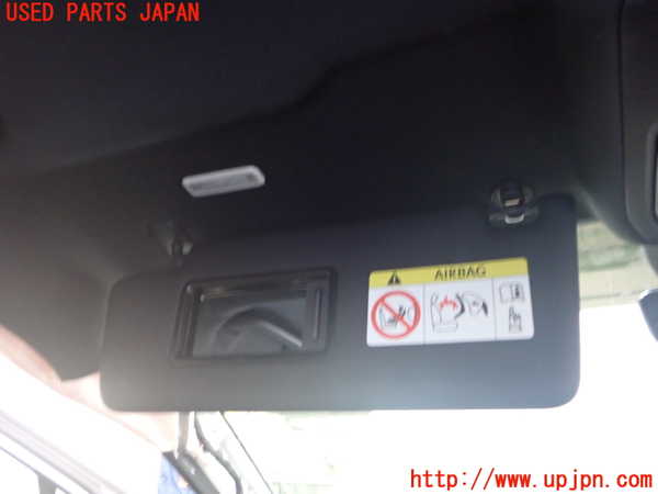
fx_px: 570
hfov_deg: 60.0
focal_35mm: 30
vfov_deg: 46.8
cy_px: 247
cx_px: 329
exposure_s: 1/20
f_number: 2.3
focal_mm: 5.4
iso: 800
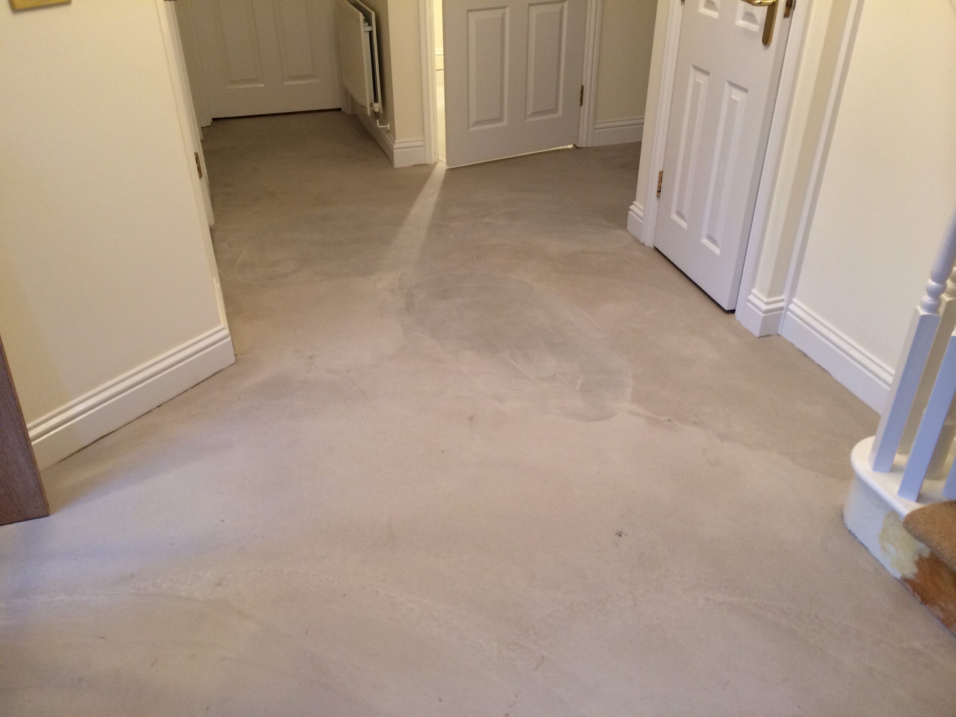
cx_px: 478
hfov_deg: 60.0
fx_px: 829
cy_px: 358
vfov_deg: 46.8
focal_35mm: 30
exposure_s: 1/33
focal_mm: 4.12
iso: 160
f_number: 2.2
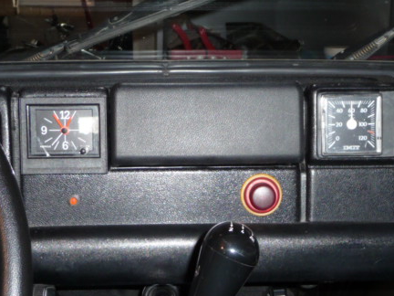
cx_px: 215
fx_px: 842
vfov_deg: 19.8
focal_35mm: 74
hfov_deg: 26.3
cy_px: 197
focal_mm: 5
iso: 100
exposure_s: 1/30
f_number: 3.4
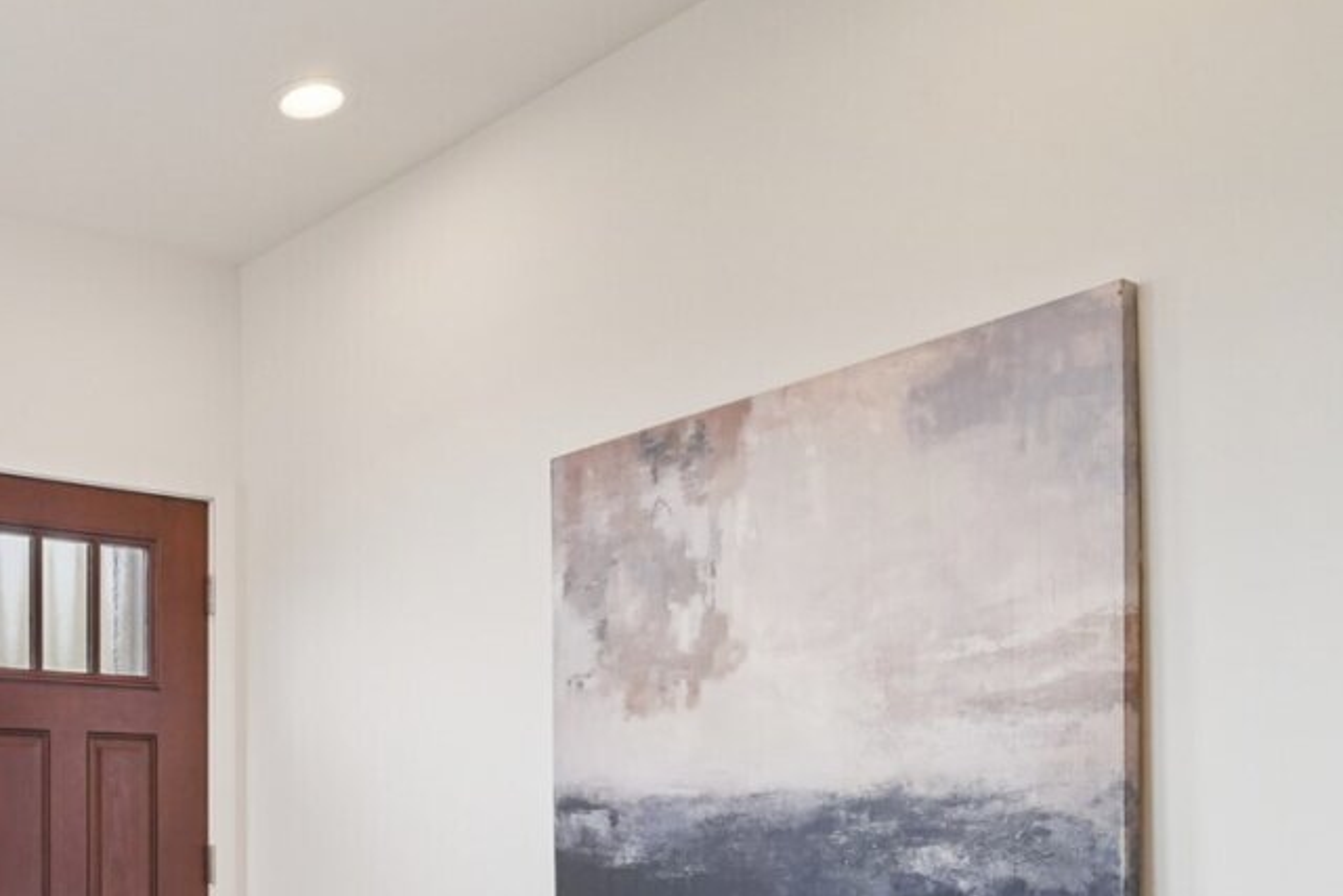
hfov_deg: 44.5
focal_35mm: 35
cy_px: 870
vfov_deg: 34.8
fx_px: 1306
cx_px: -59
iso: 1600
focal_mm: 16
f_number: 8
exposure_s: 1/160
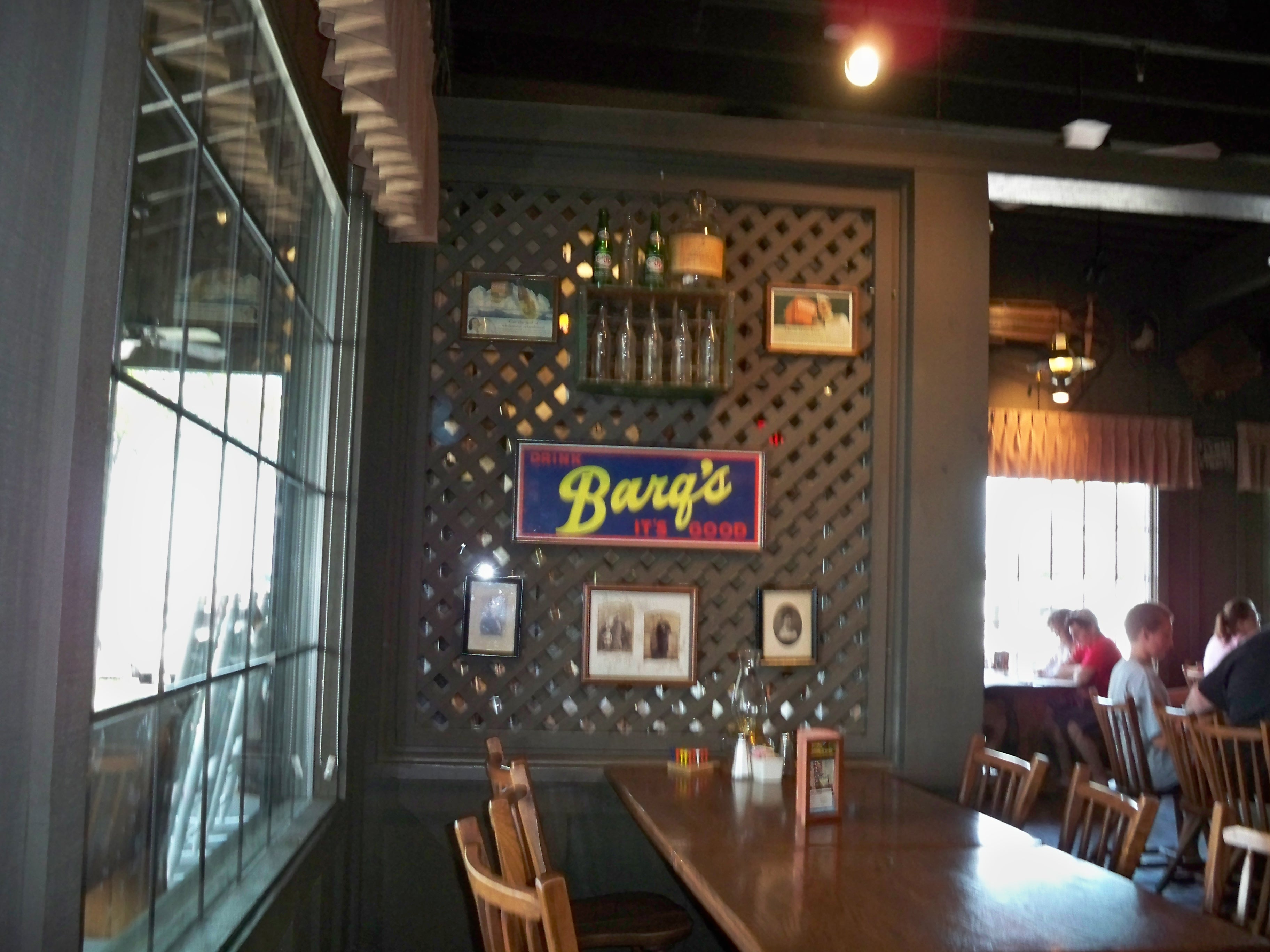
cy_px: 476
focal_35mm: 35
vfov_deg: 40.7
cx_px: 635
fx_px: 1284
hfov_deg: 52.6
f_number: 3.1
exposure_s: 1/60
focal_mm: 6.3
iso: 400
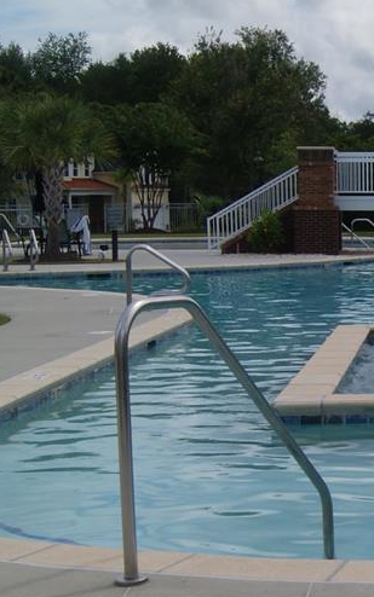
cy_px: 210
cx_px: 488
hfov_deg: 14.0
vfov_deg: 23.0
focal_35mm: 90
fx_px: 1467
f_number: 10
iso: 100
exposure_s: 1/320
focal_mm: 18
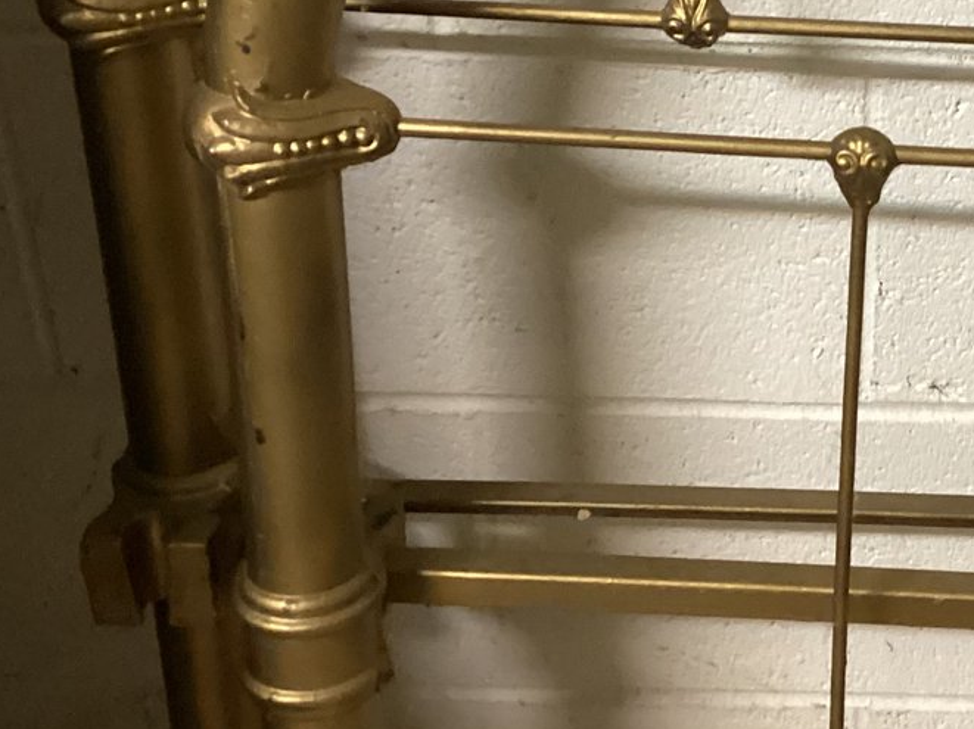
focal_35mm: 71
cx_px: 919
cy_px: 147
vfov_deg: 20.5
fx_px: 1997
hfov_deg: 26.3
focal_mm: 3.3
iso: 320
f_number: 2.4
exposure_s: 1/30
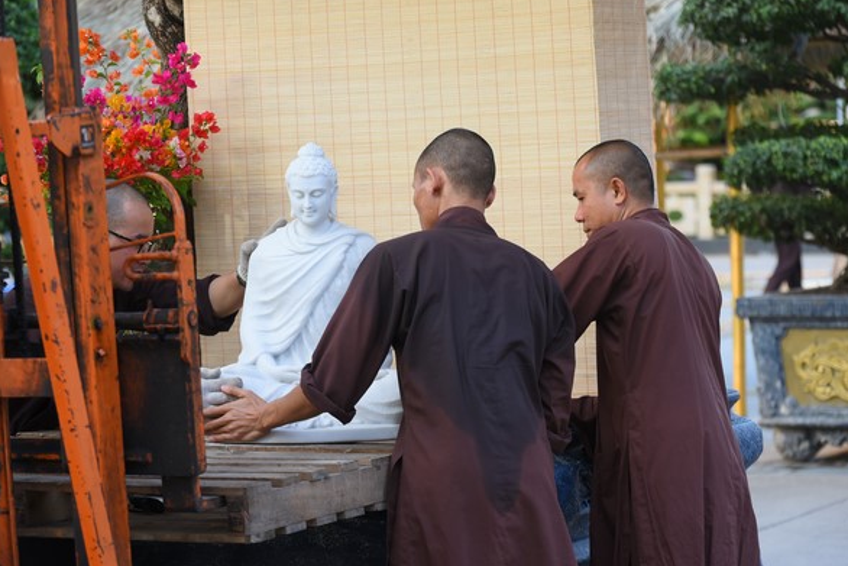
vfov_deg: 11.2
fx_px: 2874
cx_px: 423
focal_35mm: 122
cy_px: 258
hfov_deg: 16.8
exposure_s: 1/250
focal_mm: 110
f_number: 4.5
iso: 400
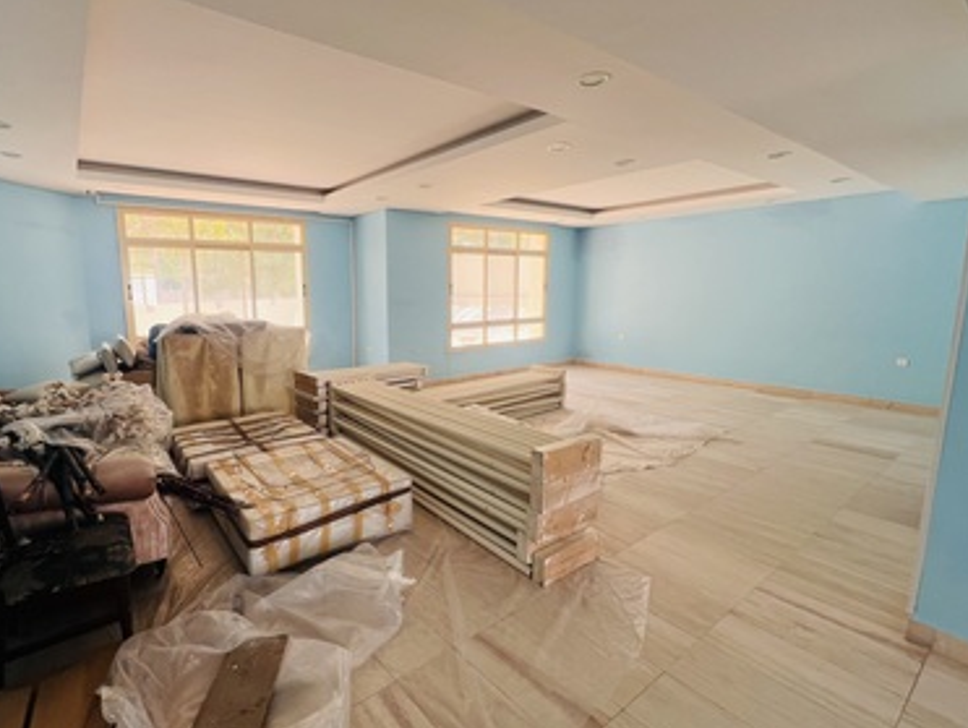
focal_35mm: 16
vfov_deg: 78.2
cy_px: 356
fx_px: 448
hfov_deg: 93.7
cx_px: 411
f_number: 1.8
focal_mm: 1.57
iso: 50
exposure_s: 1/99
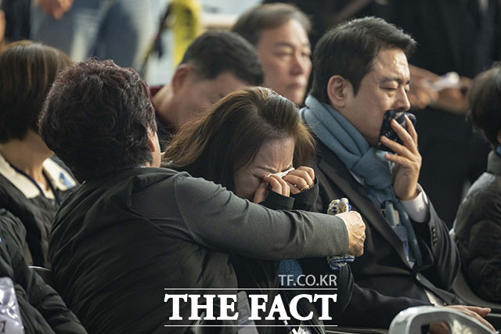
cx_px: 250
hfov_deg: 5.2
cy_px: 167
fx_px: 5568
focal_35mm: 400
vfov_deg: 3.4
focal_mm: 400
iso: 2000
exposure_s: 1/200
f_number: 5.6
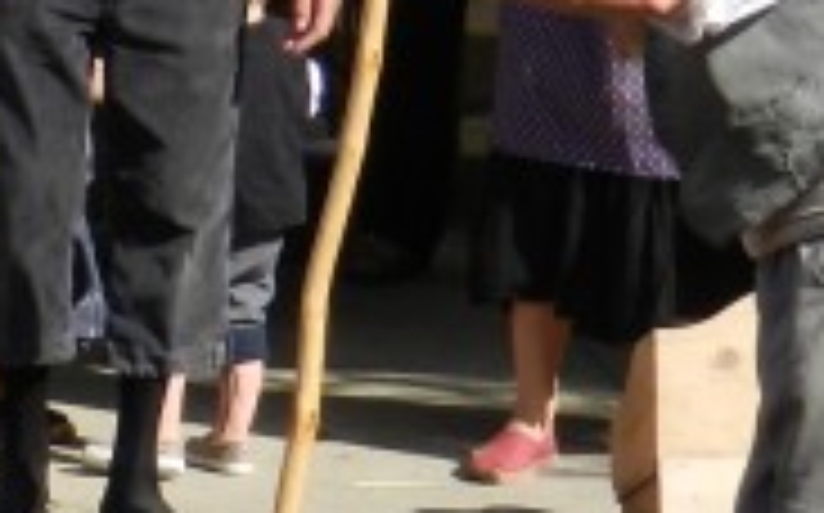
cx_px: -491
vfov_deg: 2.5
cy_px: -198
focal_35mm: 534
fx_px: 11981
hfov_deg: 3.9
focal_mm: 20.5
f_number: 4.8
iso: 160
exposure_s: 1/640
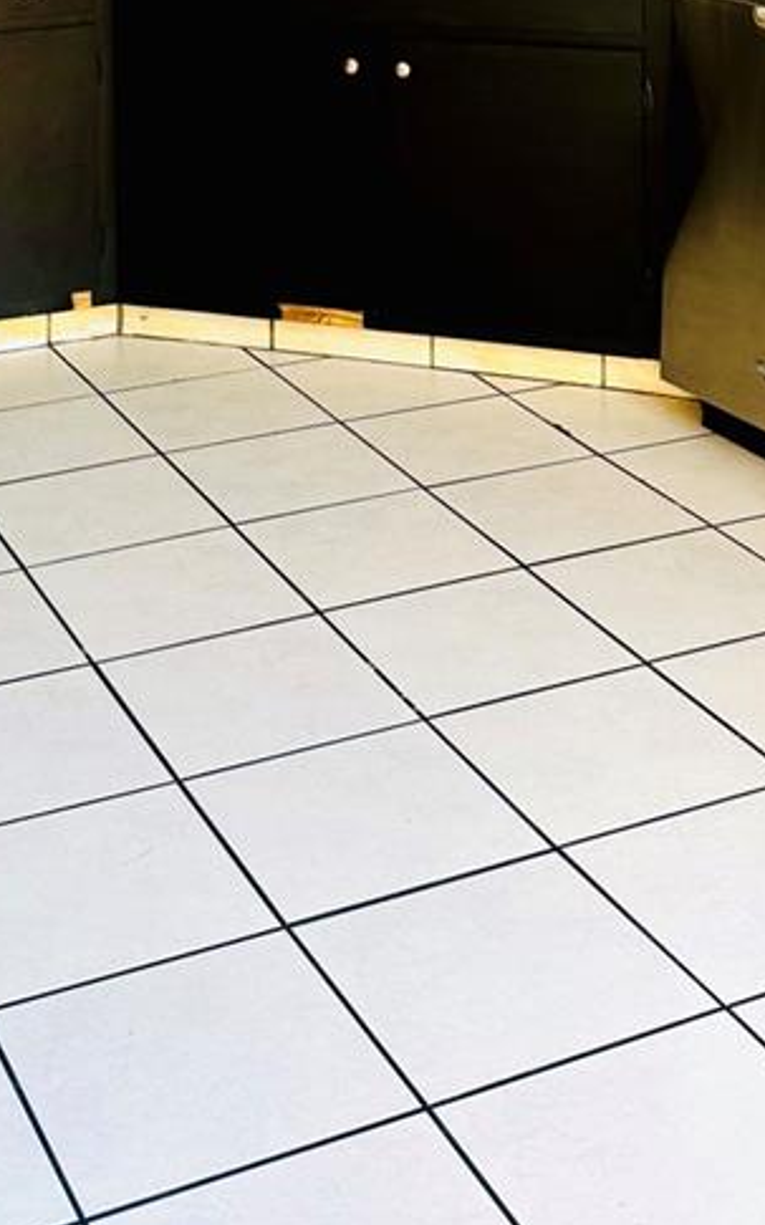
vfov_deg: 29.4
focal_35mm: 63
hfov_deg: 20.6
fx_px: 2102
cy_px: -116
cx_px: 376
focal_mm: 6.76
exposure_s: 1/121
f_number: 1.78
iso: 64
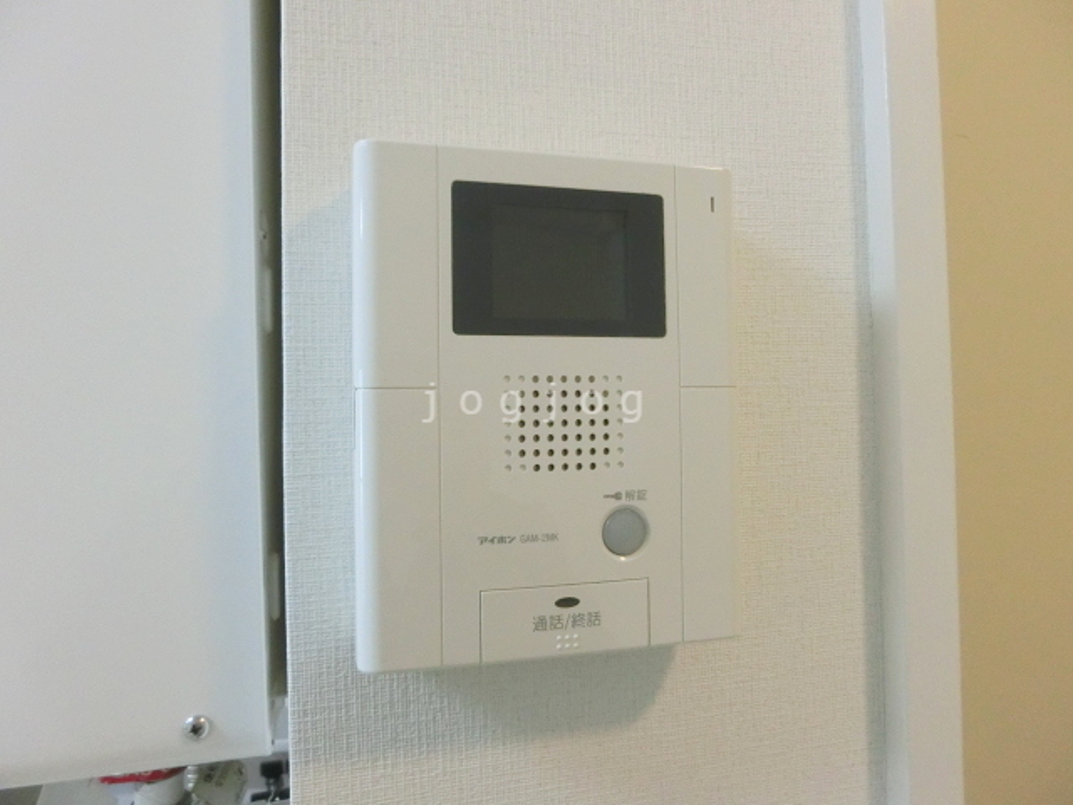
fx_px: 744
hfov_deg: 71.6
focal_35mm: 24
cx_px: 536
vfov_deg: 56.8
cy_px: 402
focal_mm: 4.24
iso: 800
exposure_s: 1/400
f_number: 3
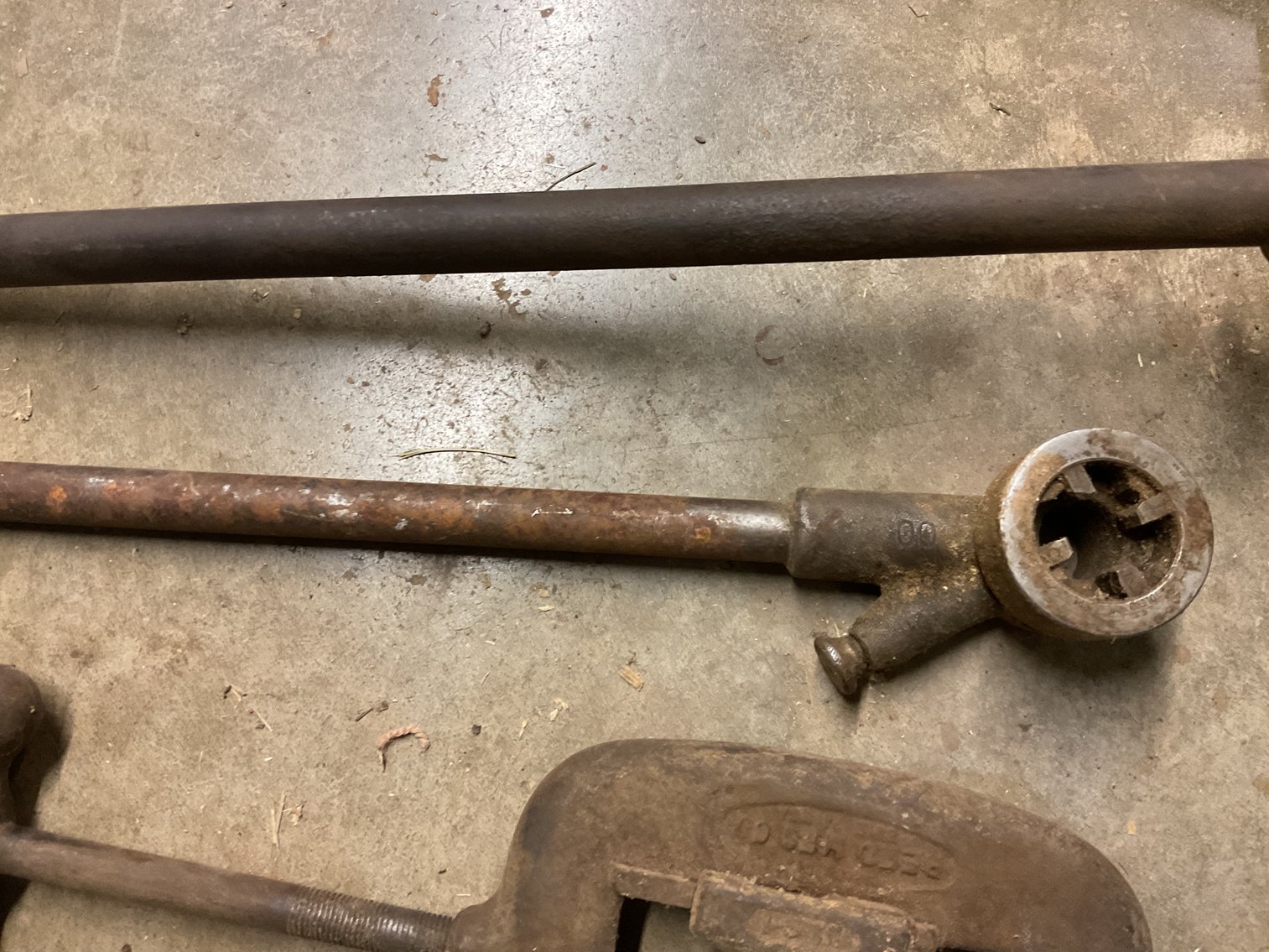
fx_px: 1063
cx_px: 634
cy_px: 476
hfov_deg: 61.7
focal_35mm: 29
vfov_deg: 48.2
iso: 200
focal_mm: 3
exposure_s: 1/40
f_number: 1.8
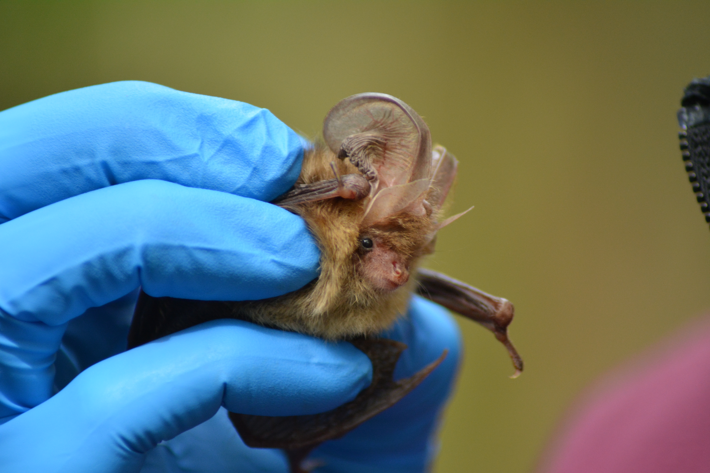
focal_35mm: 278
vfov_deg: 5.0
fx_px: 5472
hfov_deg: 7.4
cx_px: 355
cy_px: 236
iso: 1000
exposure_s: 1/500
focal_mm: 185
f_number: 4.5
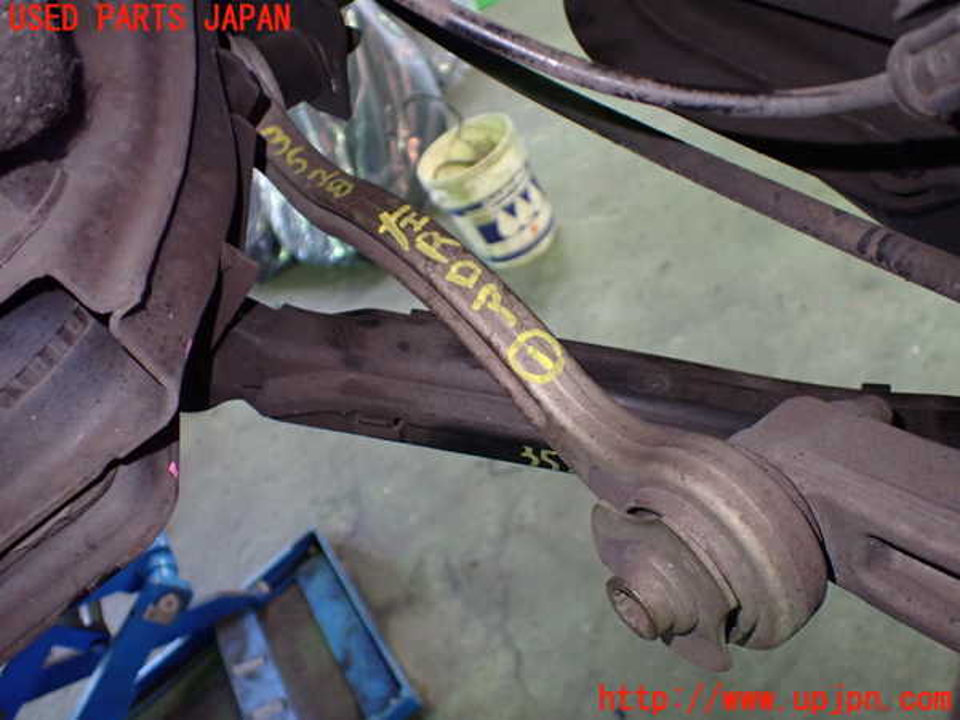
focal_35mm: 30
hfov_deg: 60.0
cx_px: 480
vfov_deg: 46.8
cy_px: 360
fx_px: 832
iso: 800
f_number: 2.3
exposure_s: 1/50
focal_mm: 5.4
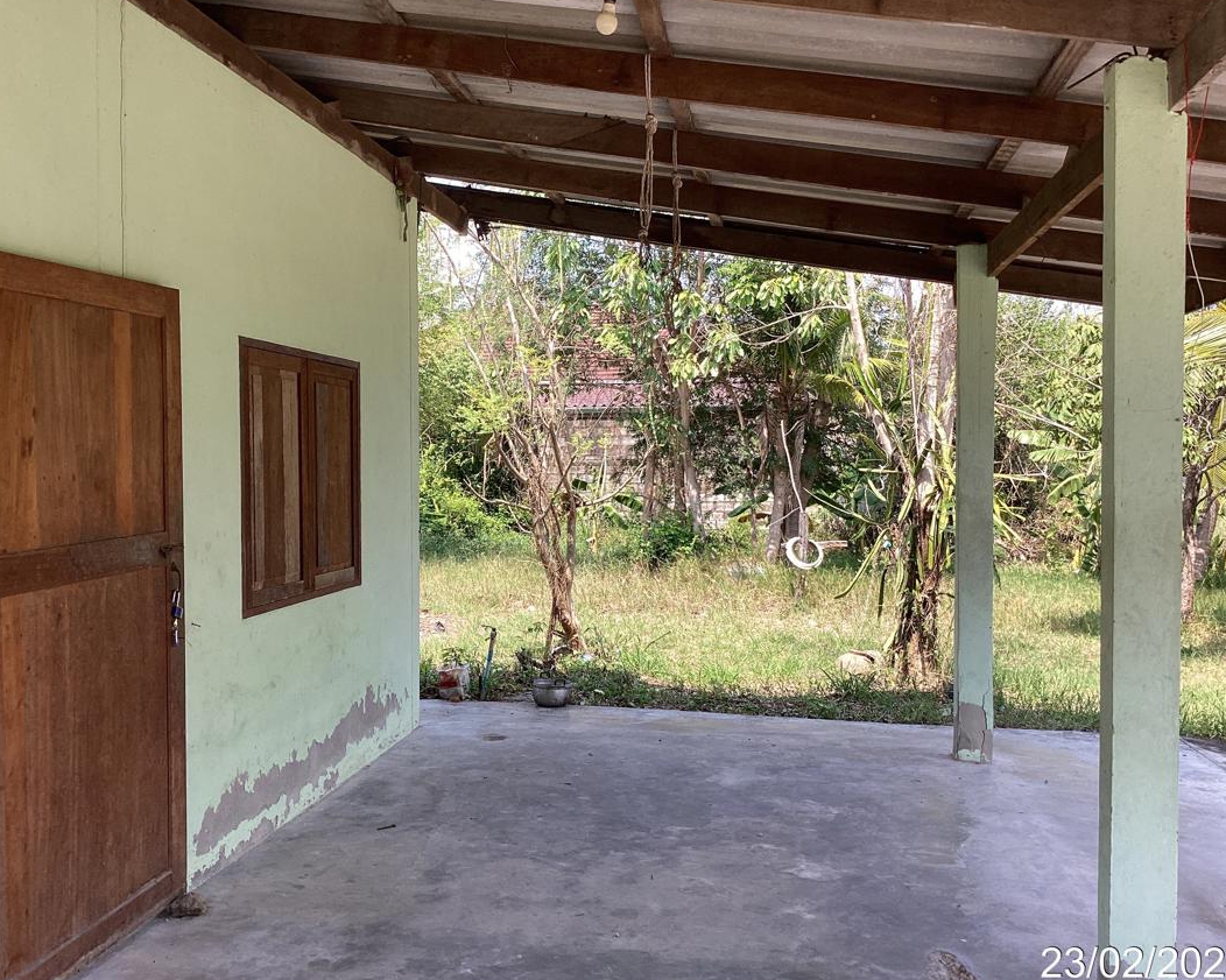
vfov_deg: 44.5
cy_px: 485
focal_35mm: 33
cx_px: 581
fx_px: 1197
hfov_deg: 54.2
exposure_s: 1/267
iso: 25
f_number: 2.4
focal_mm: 3.3
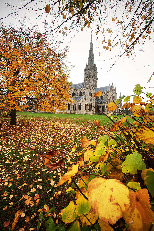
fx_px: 90
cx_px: 77
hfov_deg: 81.1
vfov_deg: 104.3
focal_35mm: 14
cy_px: 116
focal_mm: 14
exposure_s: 1/25
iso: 400
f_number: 16
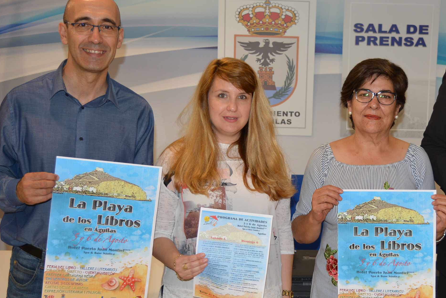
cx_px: 315
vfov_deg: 22.7
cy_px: 173
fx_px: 741
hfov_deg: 33.0
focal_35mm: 60
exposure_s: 1/60
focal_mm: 25
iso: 400
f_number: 4
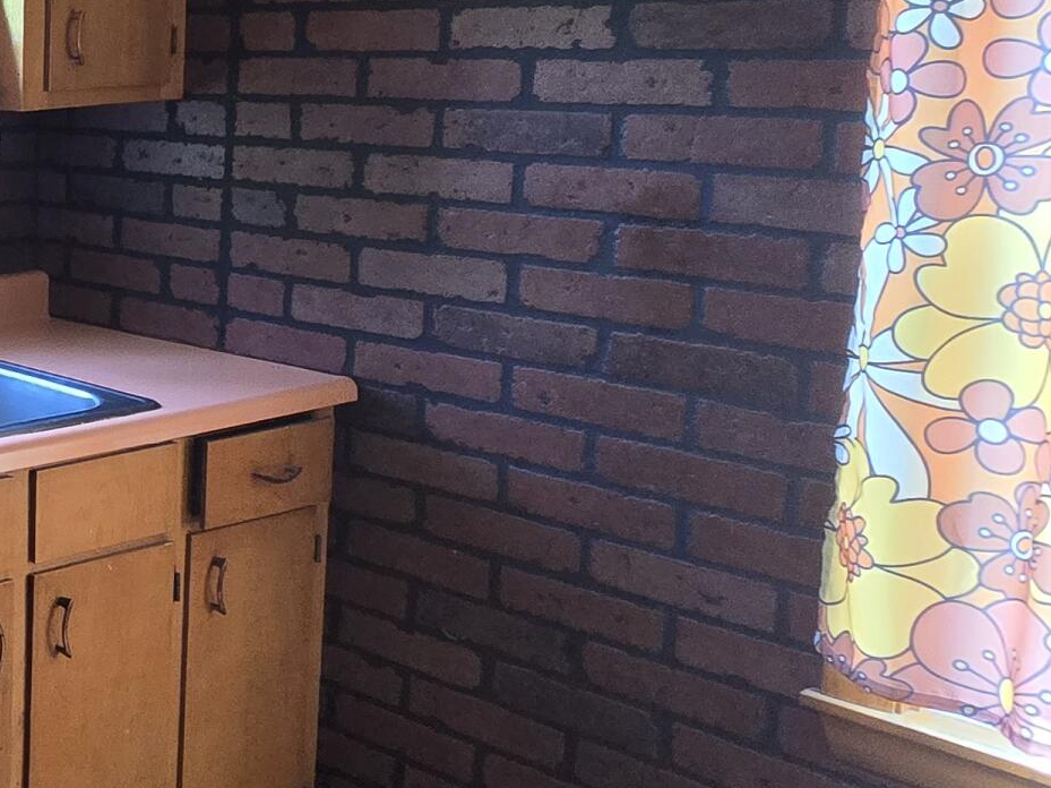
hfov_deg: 27.1
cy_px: 216
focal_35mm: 42
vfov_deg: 33.8
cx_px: -600
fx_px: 1275
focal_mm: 2.2
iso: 500
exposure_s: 1/60
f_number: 2.2
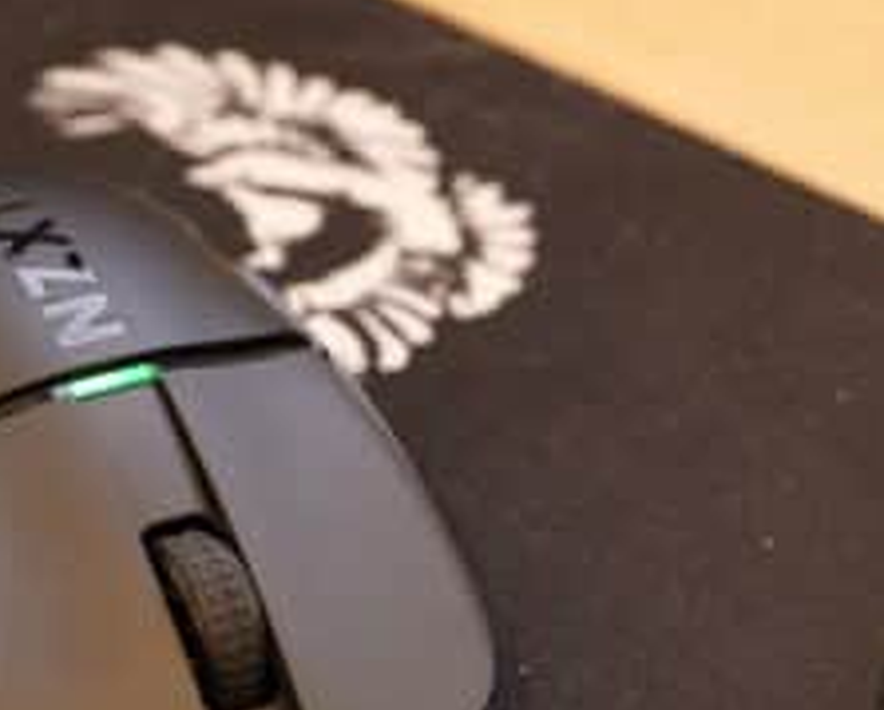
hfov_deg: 10.3
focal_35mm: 187
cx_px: 119
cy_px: 413
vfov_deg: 8.3
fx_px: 4899
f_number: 7.1
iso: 6400
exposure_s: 1/25
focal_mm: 114
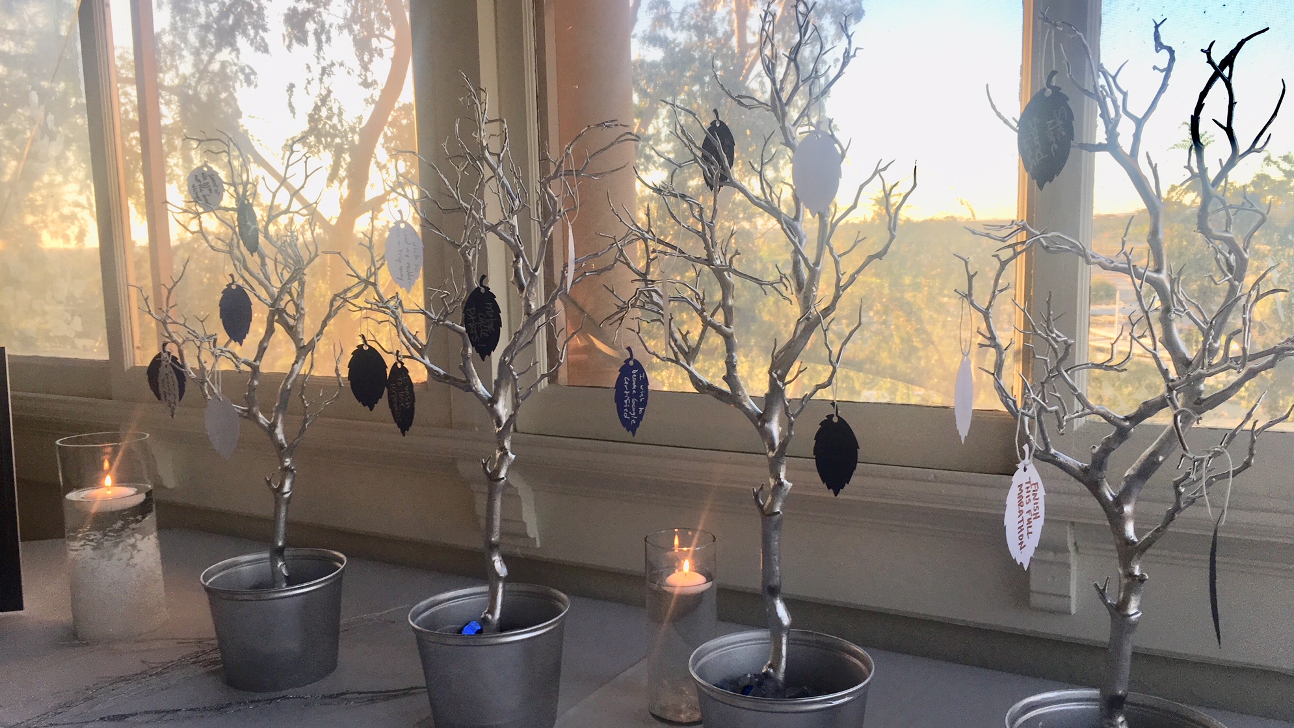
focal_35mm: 32
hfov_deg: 61.0
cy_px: 398
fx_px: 1098
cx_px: 643
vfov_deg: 36.7
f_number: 2.2
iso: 32
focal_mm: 4.15
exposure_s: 1/120
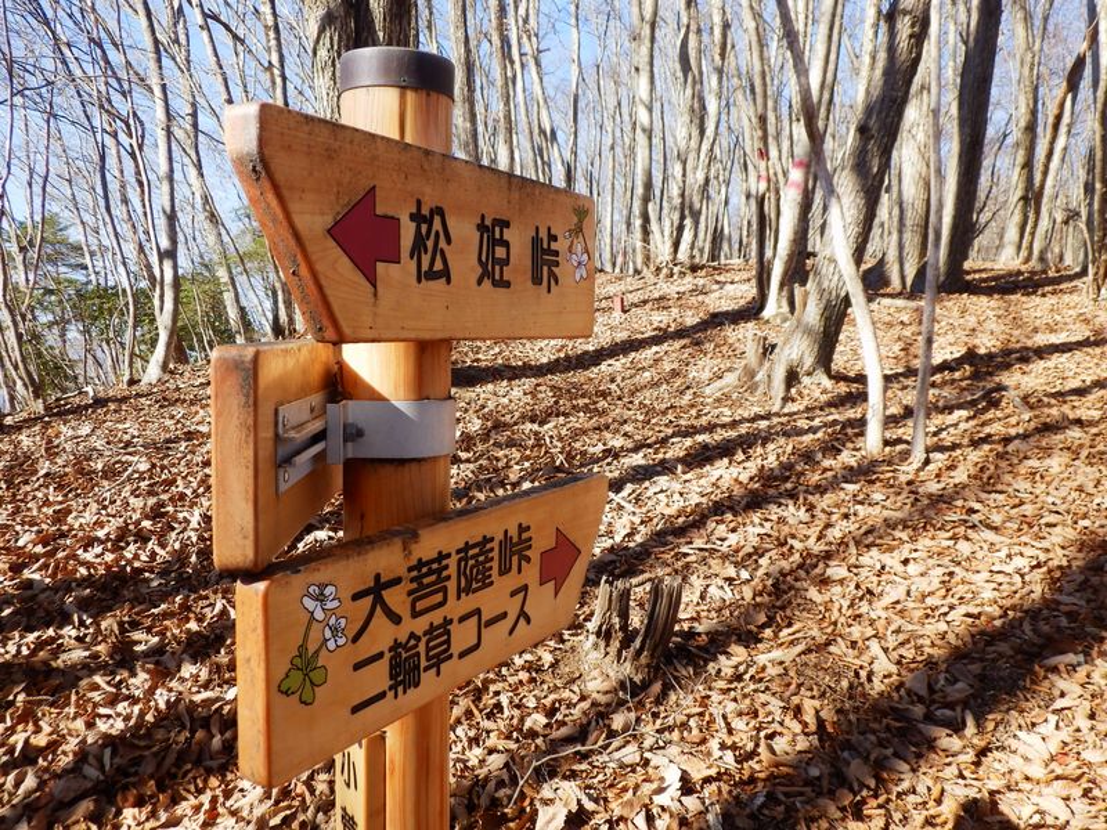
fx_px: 1055
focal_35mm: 33
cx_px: 554
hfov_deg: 55.4
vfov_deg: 42.9
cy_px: 415
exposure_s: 1/250
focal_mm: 5.9
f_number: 3.7
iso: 80
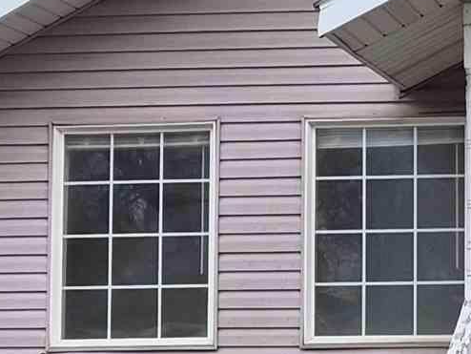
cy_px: 214
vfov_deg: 10.4
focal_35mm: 143
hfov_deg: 13.5
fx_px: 1947
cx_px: 541
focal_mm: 5.4
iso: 80
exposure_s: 1/878
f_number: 1.8
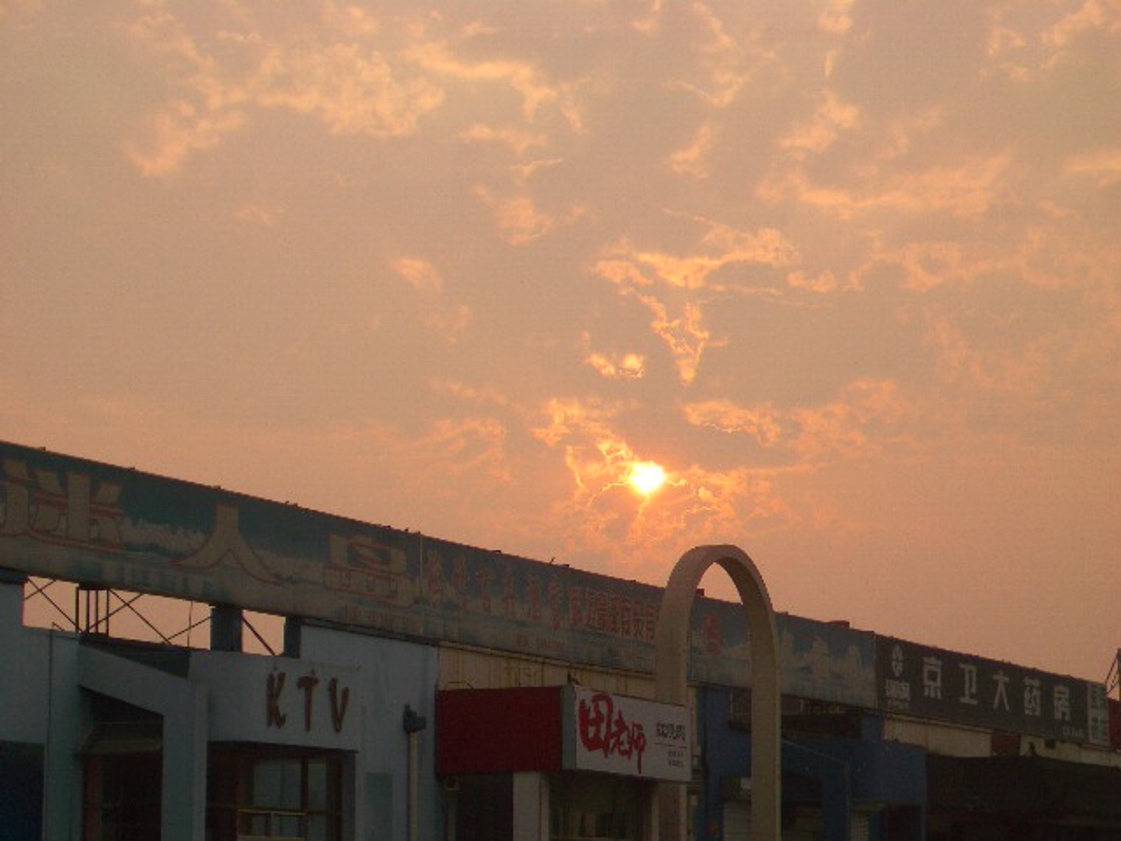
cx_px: 560
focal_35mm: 105
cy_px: 420
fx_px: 3400
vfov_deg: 14.1
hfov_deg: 18.7
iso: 50
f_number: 4.8
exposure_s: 1/250
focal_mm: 17.4
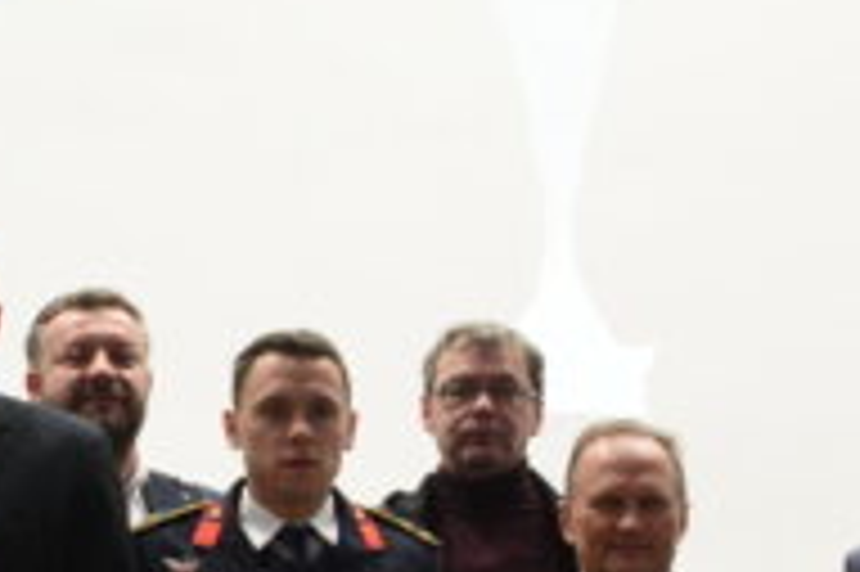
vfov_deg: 7.2
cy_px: 750
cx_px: -68
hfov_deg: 10.8
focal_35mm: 188
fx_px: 4487
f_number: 3.8
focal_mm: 35
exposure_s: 1/125
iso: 2800
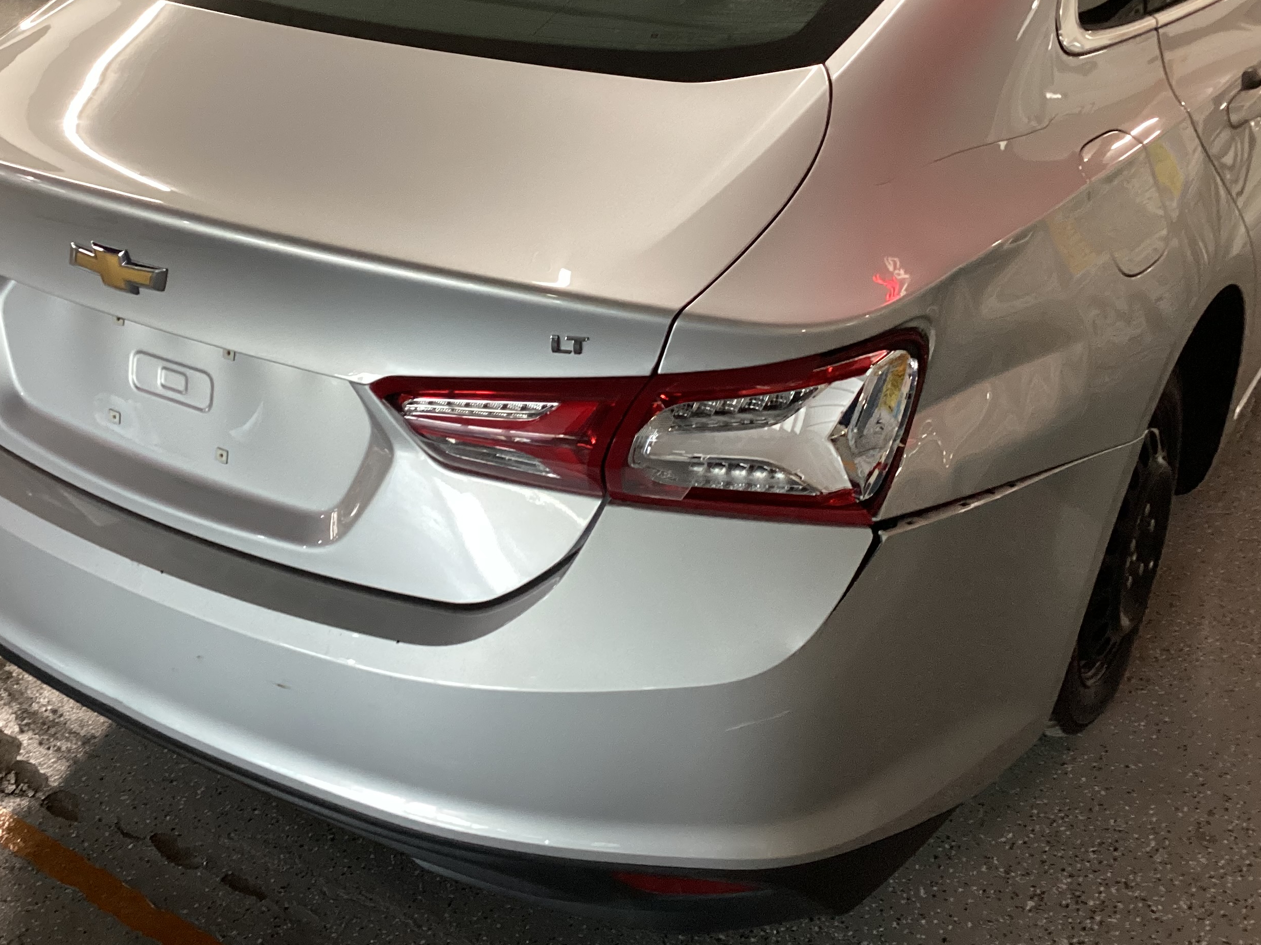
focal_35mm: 41
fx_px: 1494
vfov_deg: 34.9
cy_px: 342
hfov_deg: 45.8
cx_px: 602
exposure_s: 1/60
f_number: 2.4
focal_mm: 3.3
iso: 250
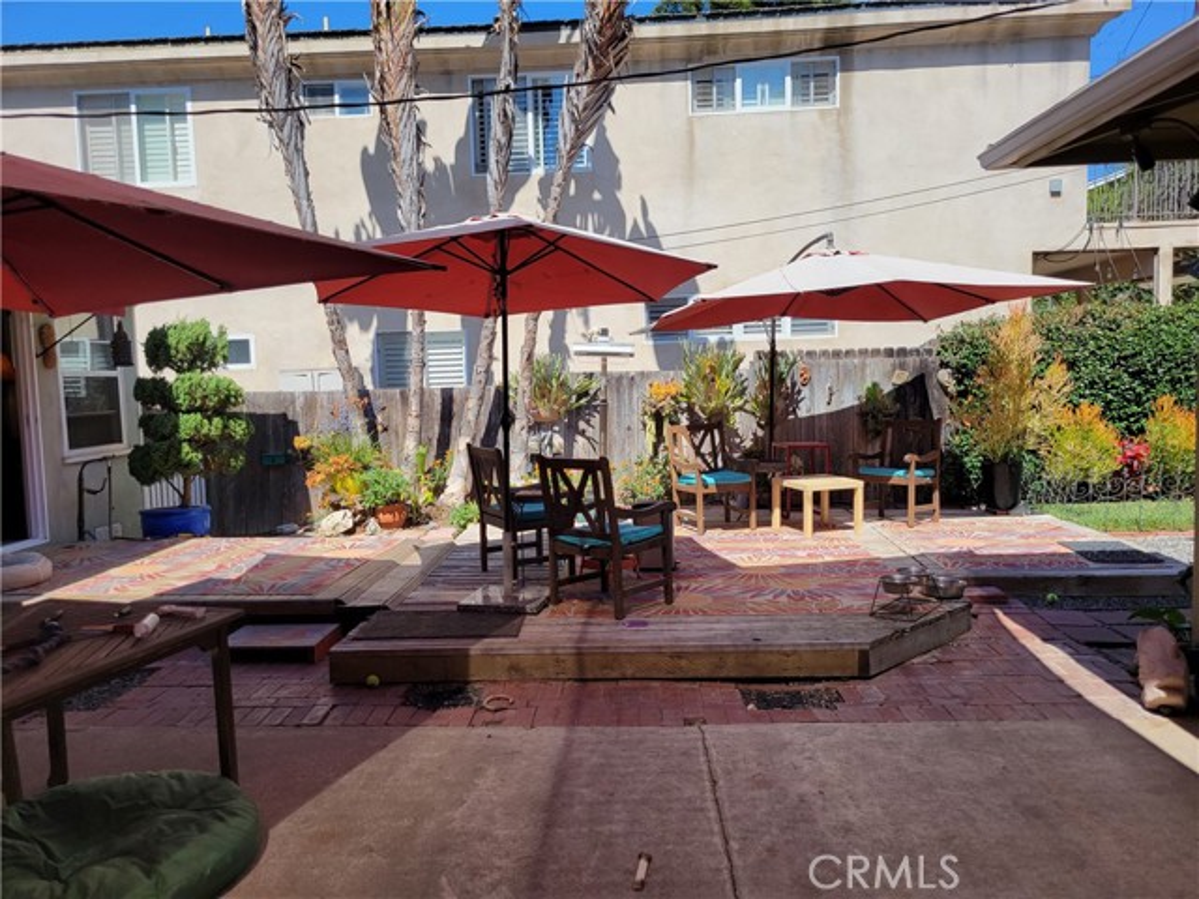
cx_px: 600
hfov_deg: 67.3
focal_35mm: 26
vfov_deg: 53.1
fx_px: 901
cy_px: 450
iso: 40
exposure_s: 1/1584
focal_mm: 5.4
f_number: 1.8
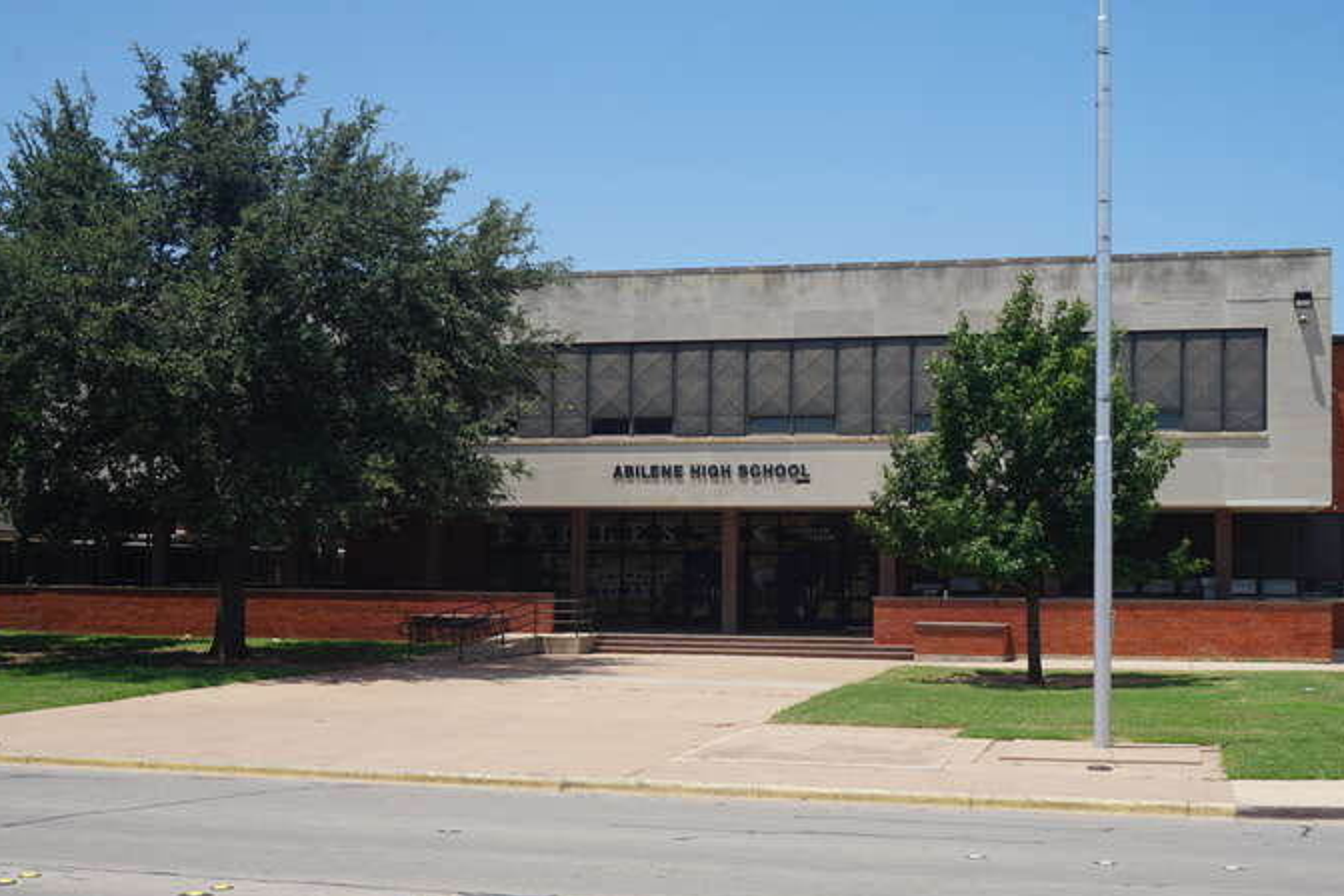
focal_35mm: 50
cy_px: 499
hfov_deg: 39.6
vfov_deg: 27.0
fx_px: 1867
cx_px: 714
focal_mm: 28
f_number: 11
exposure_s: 1/160
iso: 100
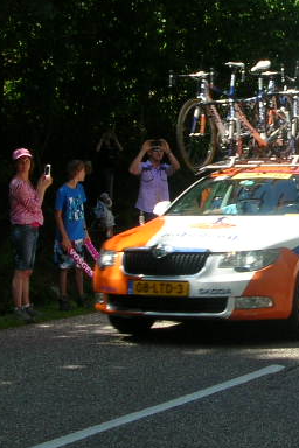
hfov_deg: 13.6
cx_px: 381
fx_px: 1208
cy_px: 170
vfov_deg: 21.0
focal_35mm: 97
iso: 50
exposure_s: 1/150
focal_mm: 5.8
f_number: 5.6
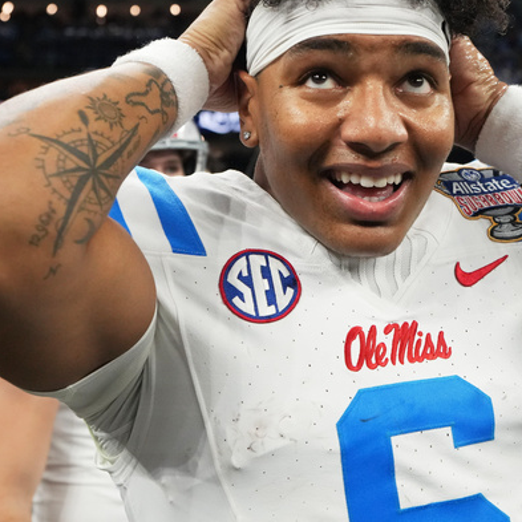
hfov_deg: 27.3
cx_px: 396
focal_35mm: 62
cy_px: 147
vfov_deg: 27.4
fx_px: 1058
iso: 3200
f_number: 3.5
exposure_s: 1/1600
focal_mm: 28
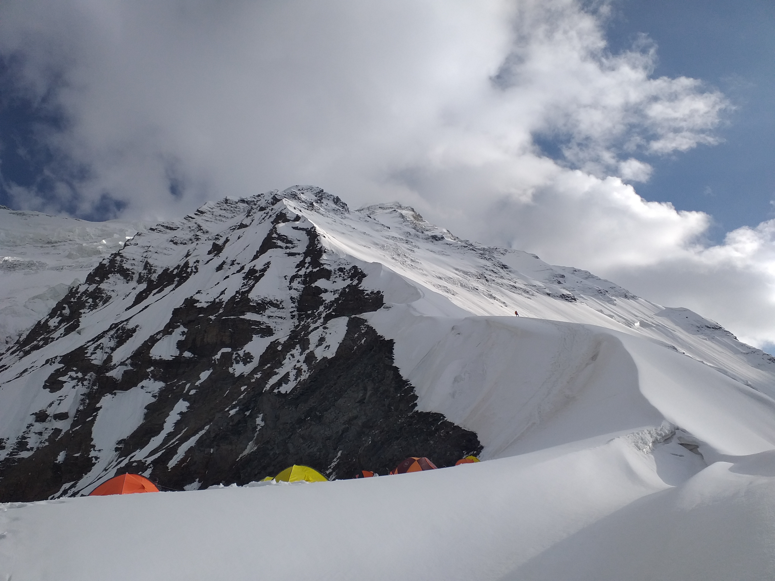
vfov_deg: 51.4
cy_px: 290
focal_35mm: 27
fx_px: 604
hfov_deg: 65.3
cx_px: 388
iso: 40
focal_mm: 3.6
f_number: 1.9
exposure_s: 1/3268
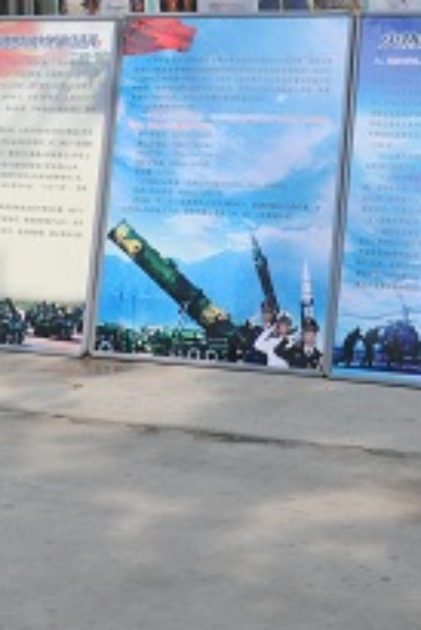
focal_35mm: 106
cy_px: 14
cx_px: 336
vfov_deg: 18.8
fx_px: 1856
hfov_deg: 12.9
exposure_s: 1/250
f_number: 9
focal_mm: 34
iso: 640
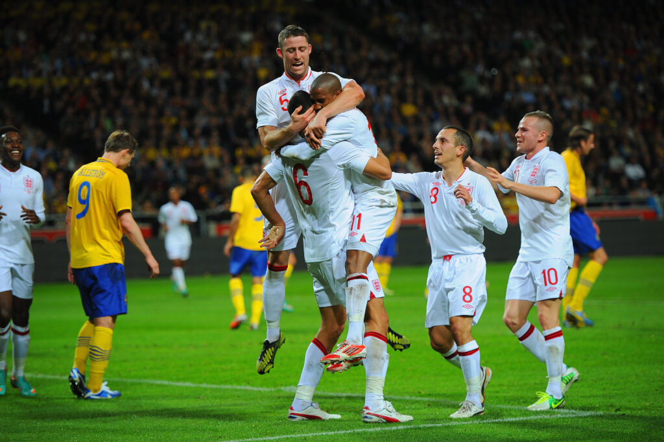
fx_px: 2950
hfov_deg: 12.8
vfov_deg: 8.6
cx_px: 332
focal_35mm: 160
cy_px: 221
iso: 1000
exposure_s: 1/1250
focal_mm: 160
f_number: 2.8
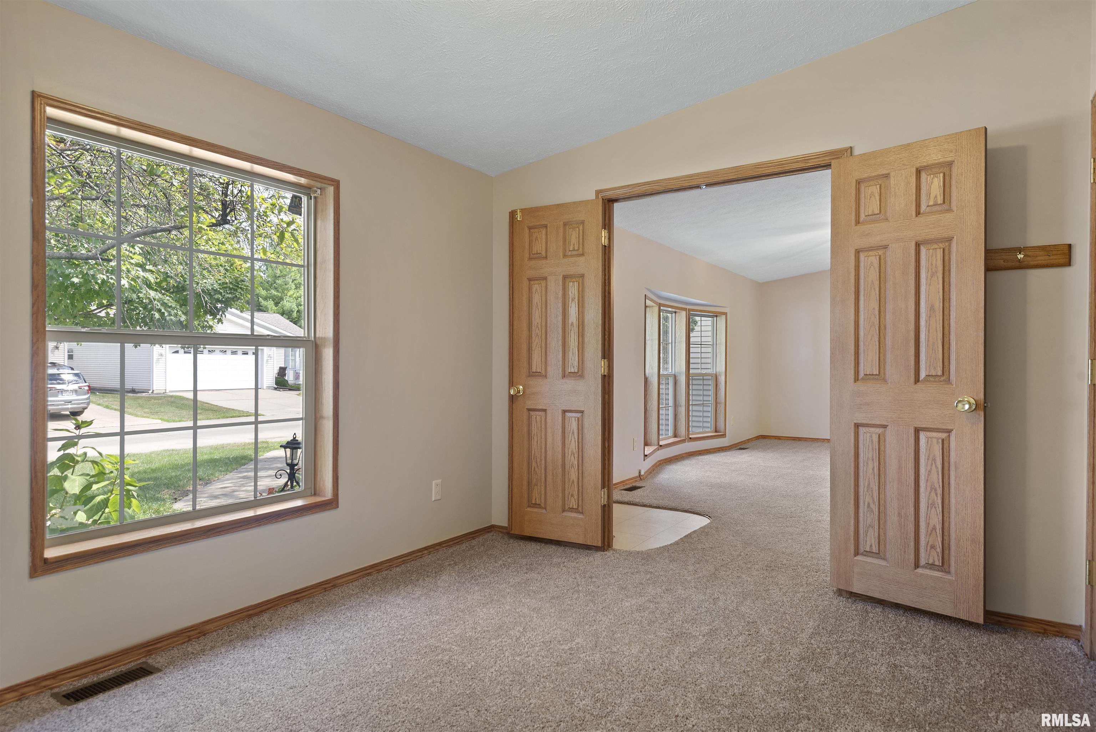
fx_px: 639
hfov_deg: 81.2
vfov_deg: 59.5
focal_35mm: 21
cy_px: 366
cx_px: 548
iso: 250
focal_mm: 21
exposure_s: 1/2
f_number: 8
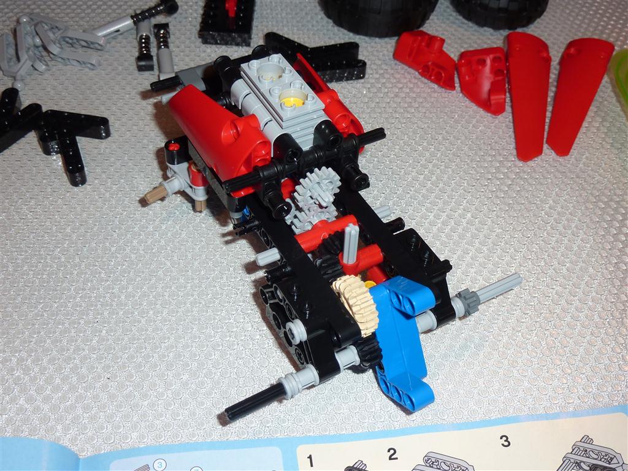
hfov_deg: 44.8
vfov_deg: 34.3
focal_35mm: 42
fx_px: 762
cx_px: 314
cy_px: 236
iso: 100
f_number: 3.7
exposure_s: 1/125
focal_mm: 6.9
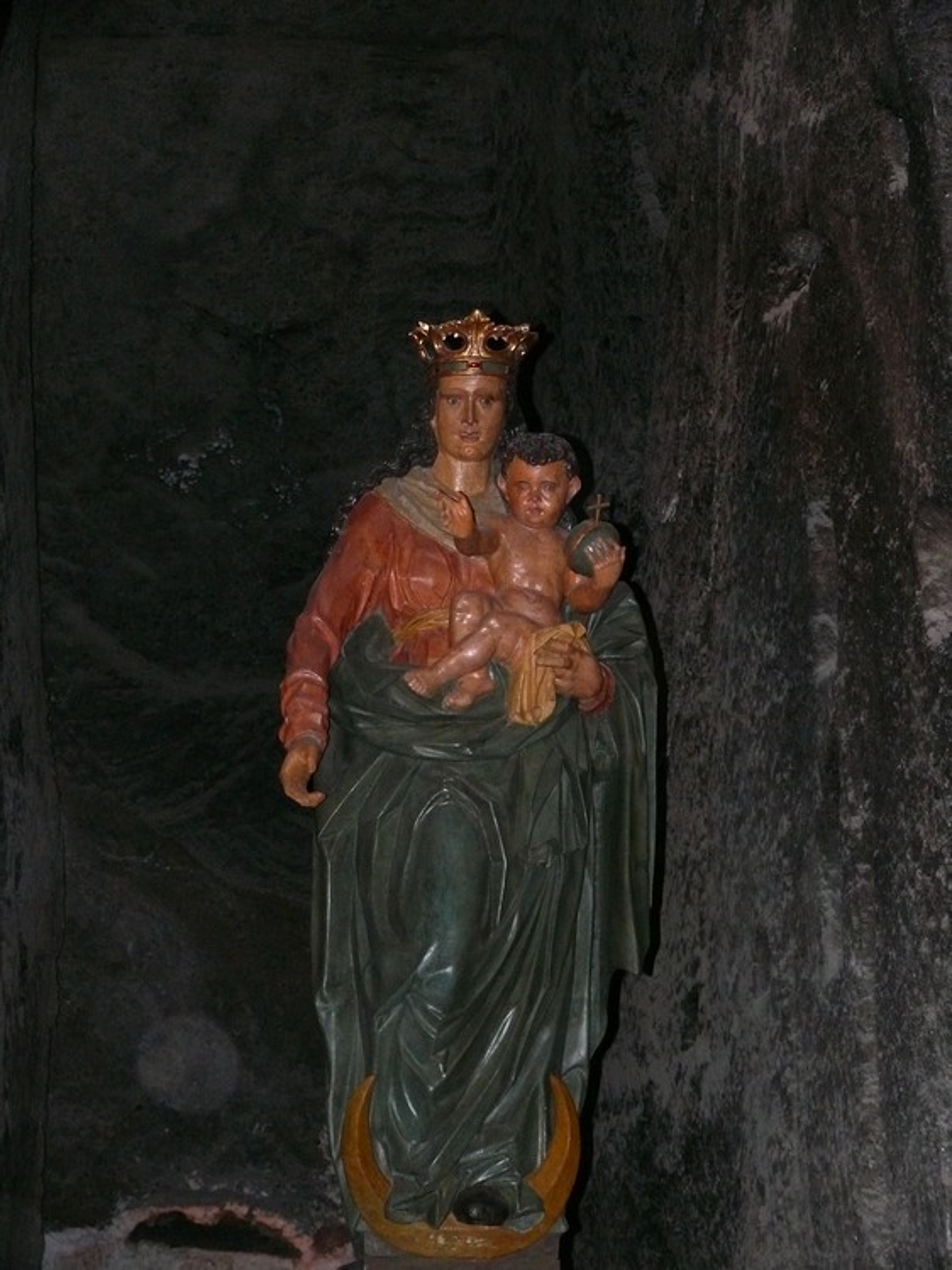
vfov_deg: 21.5
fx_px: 3339
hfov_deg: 16.2
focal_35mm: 91
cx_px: 476
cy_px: 635
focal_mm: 19.2
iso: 400
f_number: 3.2
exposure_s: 1/30
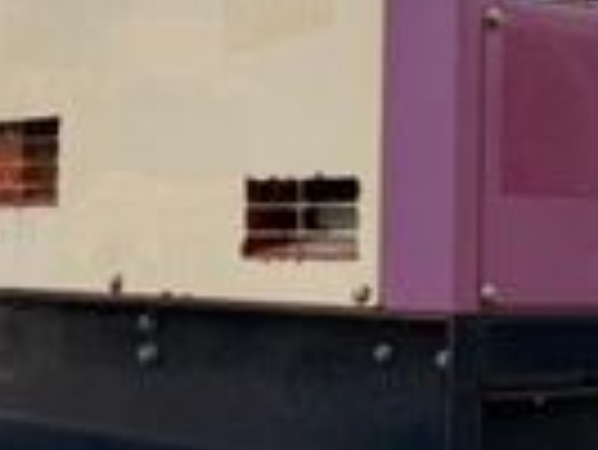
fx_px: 1867
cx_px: 463
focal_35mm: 108
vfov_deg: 13.7
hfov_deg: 18.1
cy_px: 248
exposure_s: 1/796
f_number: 1.78
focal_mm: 6.76
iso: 100
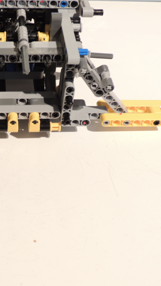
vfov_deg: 35.4
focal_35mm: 59
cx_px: 18
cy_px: 142
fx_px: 448
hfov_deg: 20.0
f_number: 3.7
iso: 100
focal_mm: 7.1
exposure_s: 1/1.6
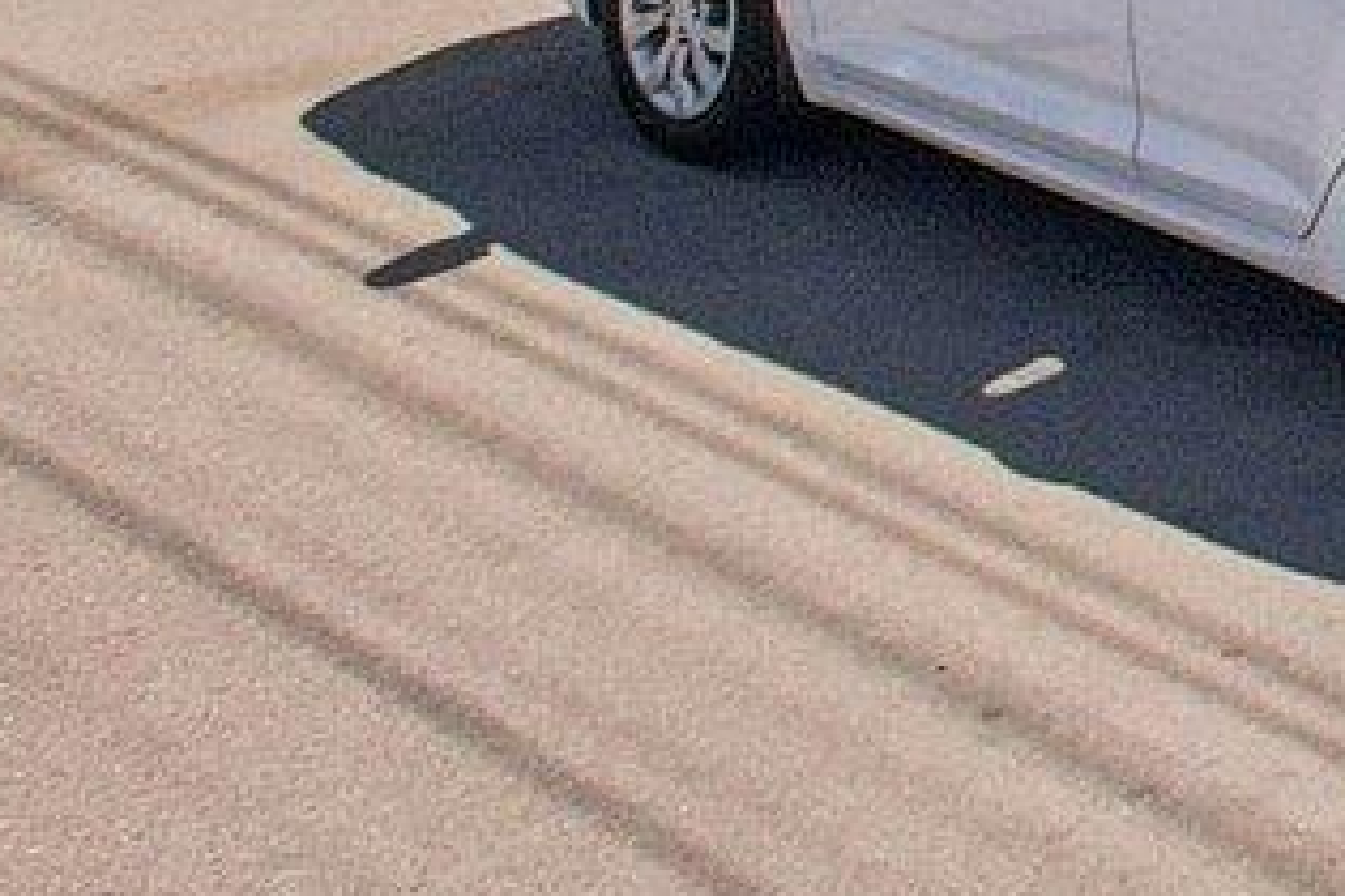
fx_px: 5342
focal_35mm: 143
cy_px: -1158
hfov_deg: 10.2
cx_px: 4120
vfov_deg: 8.8
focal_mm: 8.4
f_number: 2.8
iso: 100
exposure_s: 1/640
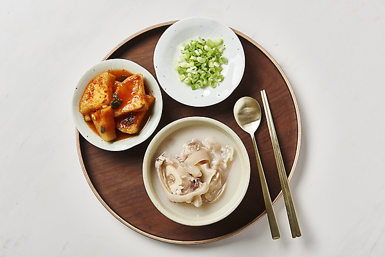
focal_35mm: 65
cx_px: 192
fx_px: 695
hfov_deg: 30.9
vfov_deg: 20.9
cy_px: 128
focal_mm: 65
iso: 100
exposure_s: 1/125
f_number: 11
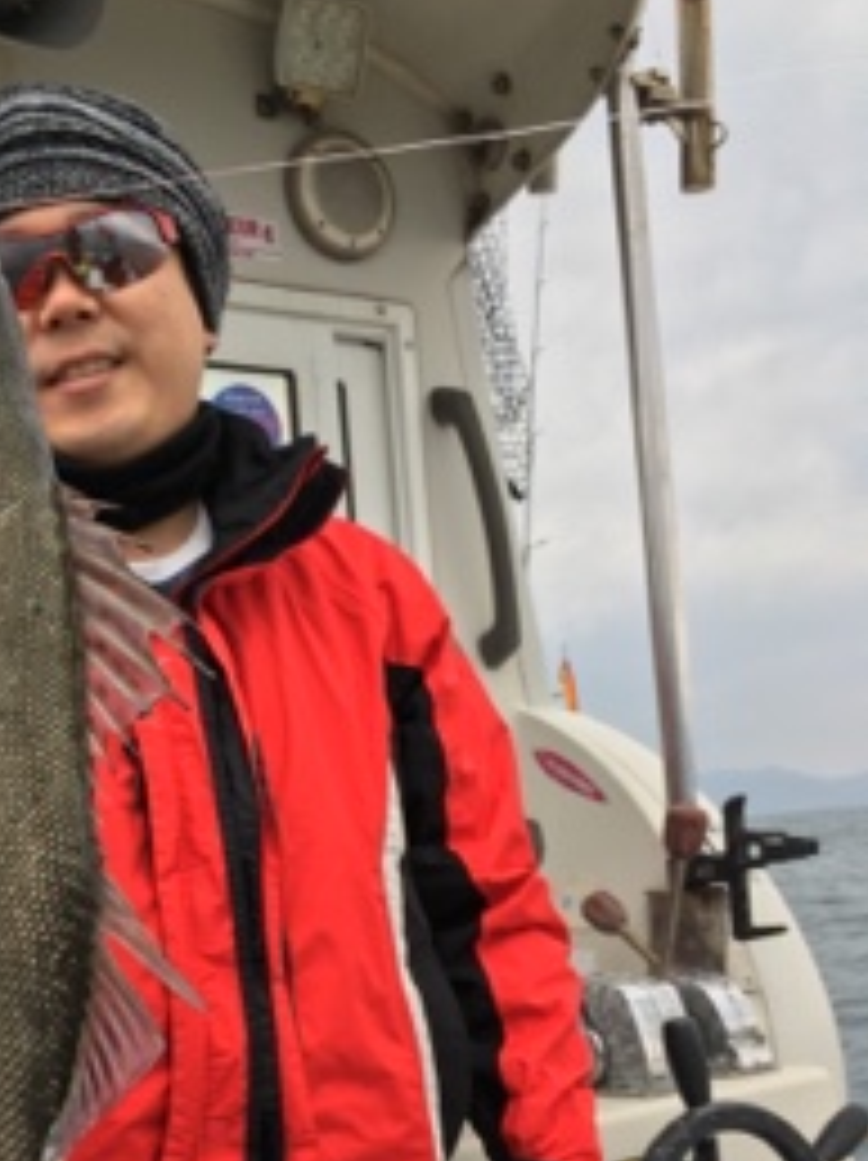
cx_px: 207
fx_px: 1507
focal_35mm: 45
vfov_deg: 41.2
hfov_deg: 31.5
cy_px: 837
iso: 25
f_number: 2.2
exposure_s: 1/201
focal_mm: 4.15
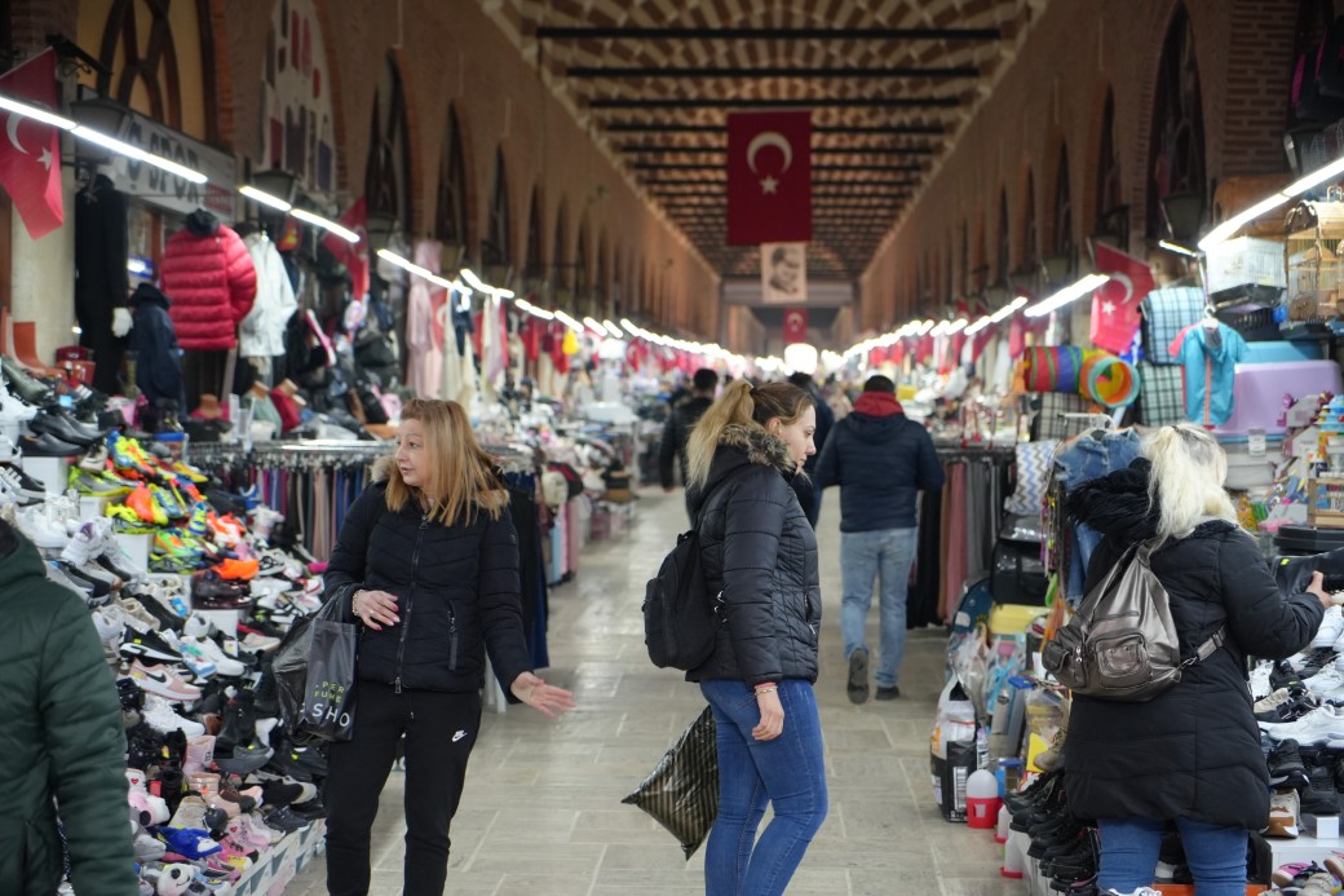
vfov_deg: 19.5
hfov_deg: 28.8
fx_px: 2613
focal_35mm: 70
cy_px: 448
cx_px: 672
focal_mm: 70
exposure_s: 1/160
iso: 2000
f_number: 4
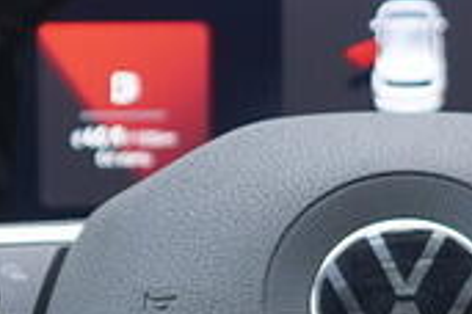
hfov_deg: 9.6
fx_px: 2819
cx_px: 370
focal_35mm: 215
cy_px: 381
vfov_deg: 6.3
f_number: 2.8
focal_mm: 24
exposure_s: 1/40
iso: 200
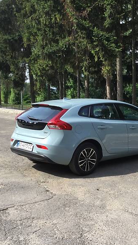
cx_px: 131
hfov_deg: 25.0
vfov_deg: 44.6
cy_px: 122
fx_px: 299
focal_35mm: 46
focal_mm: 3.3
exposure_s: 1/482
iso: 25
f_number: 2.4
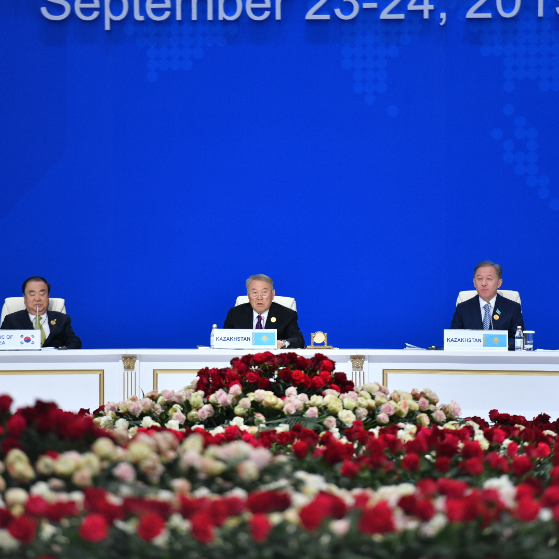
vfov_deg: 6.8
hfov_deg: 6.8
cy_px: 280
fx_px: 4677
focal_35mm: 256
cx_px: 275
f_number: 2.8
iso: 1000
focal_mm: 200
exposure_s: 1/500
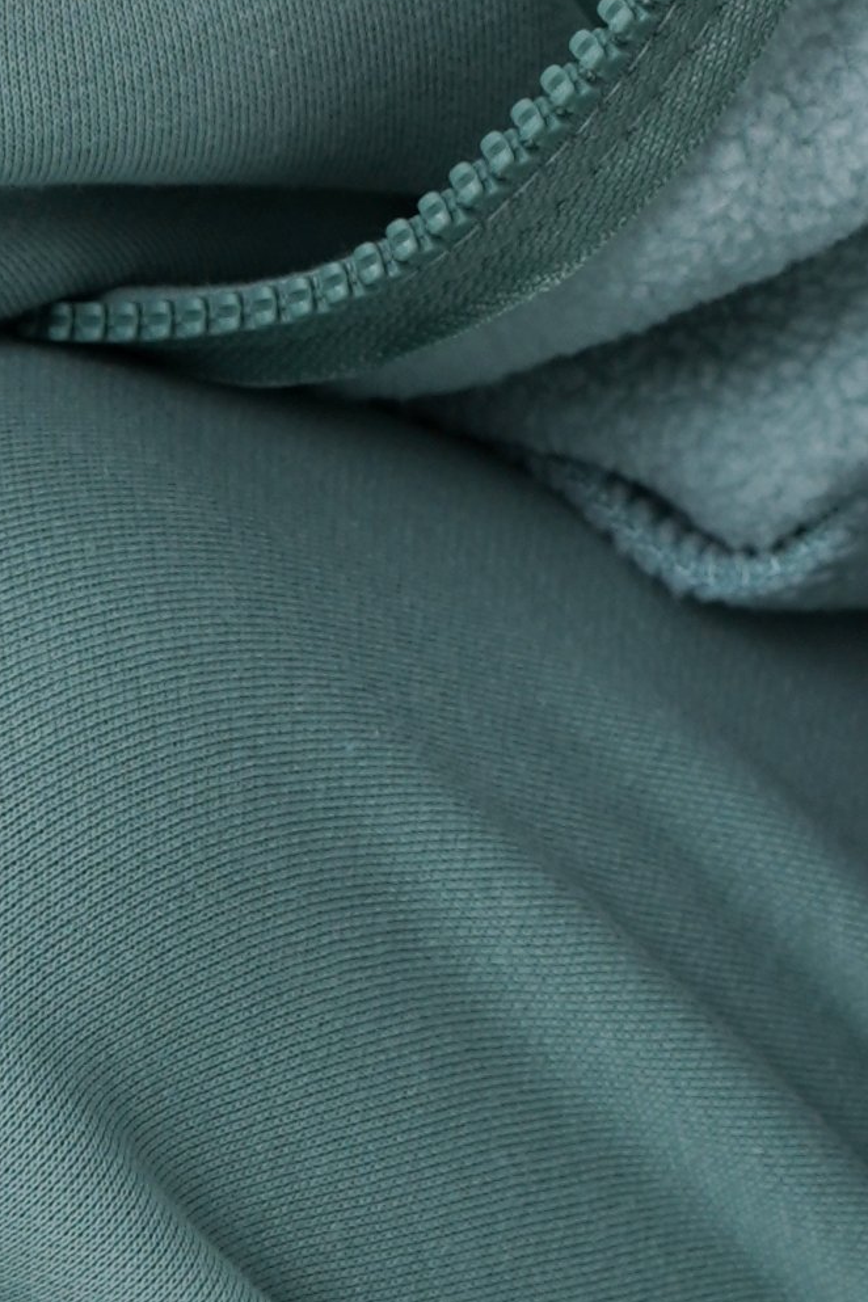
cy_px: -945
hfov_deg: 4.5
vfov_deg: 6.7
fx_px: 10921
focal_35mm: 302
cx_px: 1918
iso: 100
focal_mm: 50
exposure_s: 1/160
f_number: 9
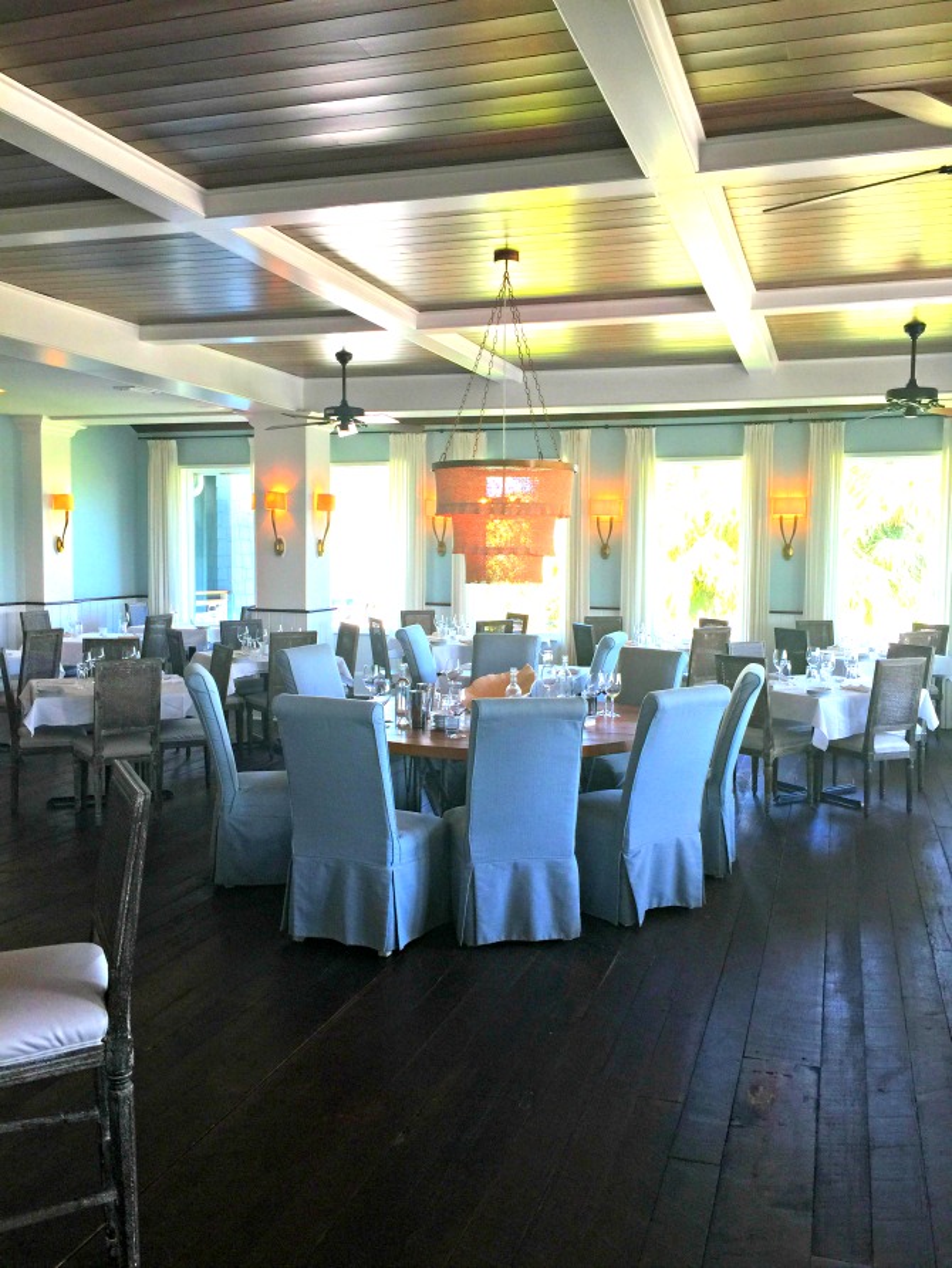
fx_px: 1063
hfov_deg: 48.2
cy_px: 634
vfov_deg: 61.7
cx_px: 476
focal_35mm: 29
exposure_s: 1/40
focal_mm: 4.15
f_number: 2.2
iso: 32
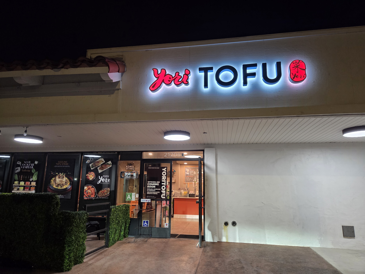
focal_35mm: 23
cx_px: 182
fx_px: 243
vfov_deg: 58.9
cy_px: 137
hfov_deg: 73.9
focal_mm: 5.4
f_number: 1.8
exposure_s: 1/120
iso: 500
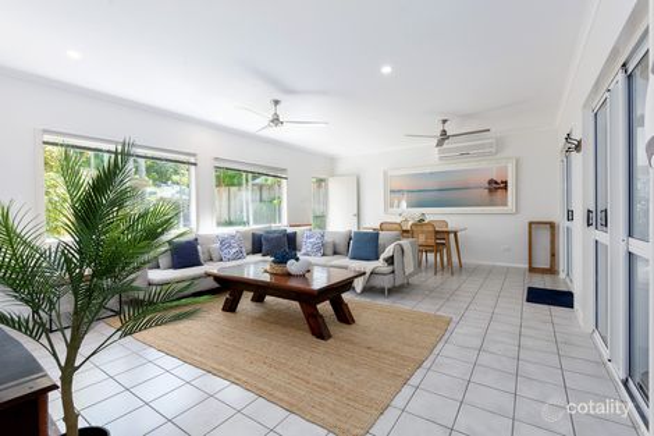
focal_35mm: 16
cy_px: 218
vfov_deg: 73.7
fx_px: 291
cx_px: 327
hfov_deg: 96.8
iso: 320
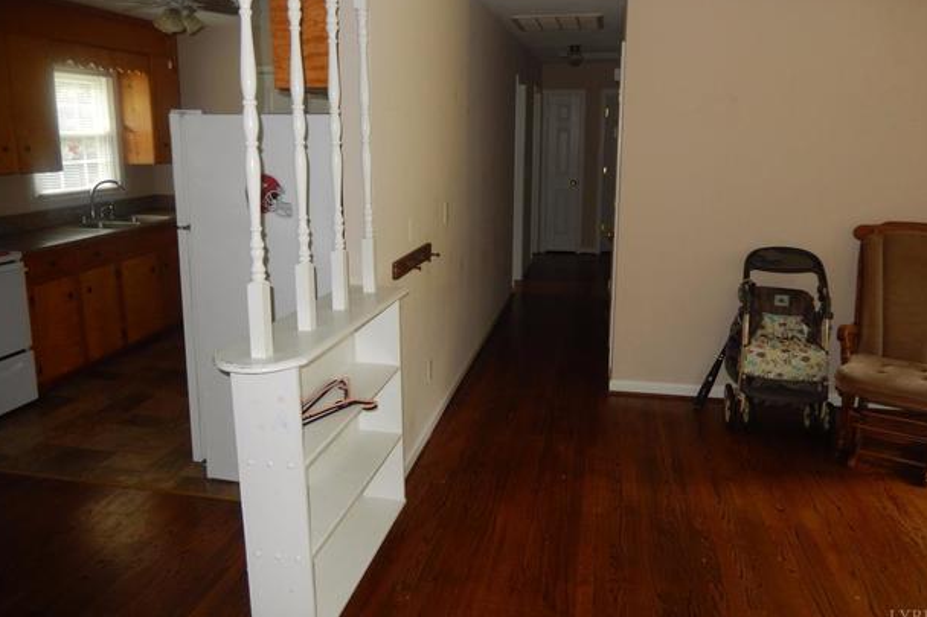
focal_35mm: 27
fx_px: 695
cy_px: 270
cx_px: 463
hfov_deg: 67.4
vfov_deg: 47.8
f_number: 3.4
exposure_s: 1/30
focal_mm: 4.5
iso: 200
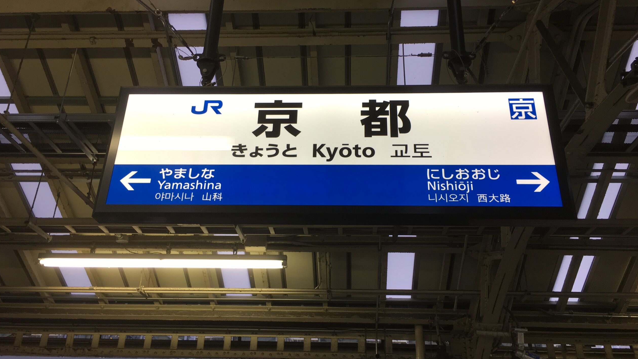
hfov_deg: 61.0
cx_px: 320
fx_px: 541
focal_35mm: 32
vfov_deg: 36.7
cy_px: 184
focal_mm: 4.15
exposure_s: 1/60
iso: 32
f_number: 2.2
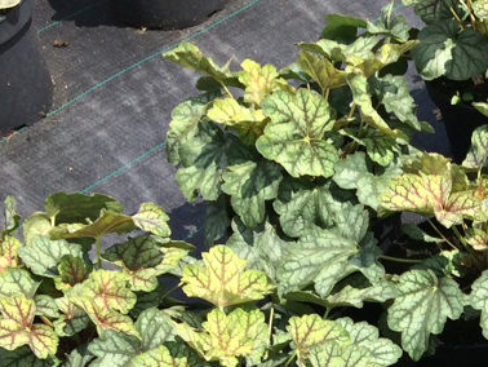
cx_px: 715
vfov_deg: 15.1
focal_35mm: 92
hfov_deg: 18.9
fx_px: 1298
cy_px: 519
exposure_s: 1/1520
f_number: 2.2
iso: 32
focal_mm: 4.15
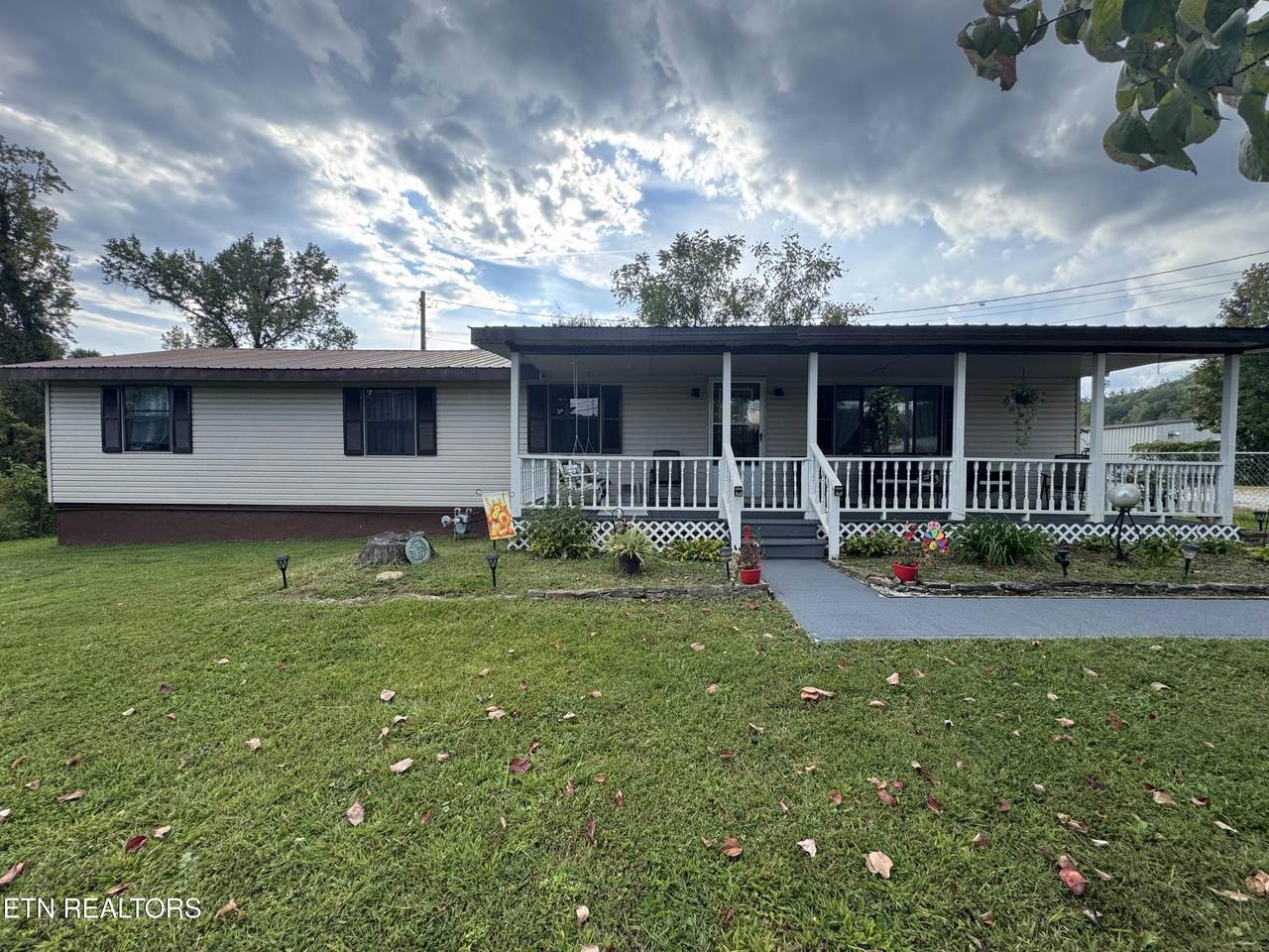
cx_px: 634
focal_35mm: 14
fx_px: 513
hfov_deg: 102.1
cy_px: 476
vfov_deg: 85.7
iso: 40
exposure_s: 1/501
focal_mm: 2.22
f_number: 2.2
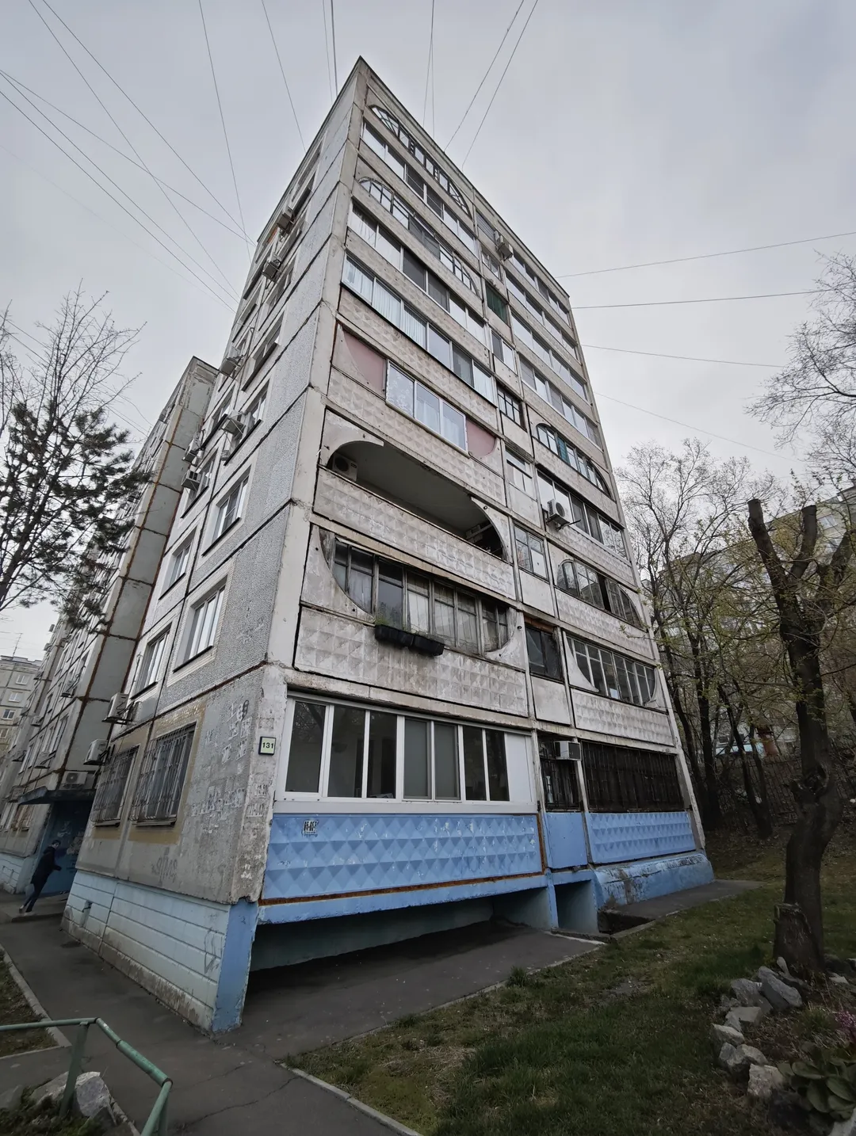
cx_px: 428
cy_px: 568
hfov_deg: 85.8
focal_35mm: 14
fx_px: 460
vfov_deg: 102.0
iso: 50
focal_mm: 2.16
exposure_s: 1/376
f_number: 2.2
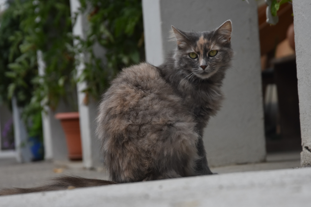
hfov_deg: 12.9
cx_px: 154
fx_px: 1378
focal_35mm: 160
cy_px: 104
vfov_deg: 8.6
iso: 800
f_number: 6.3
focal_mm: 105
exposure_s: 1/640
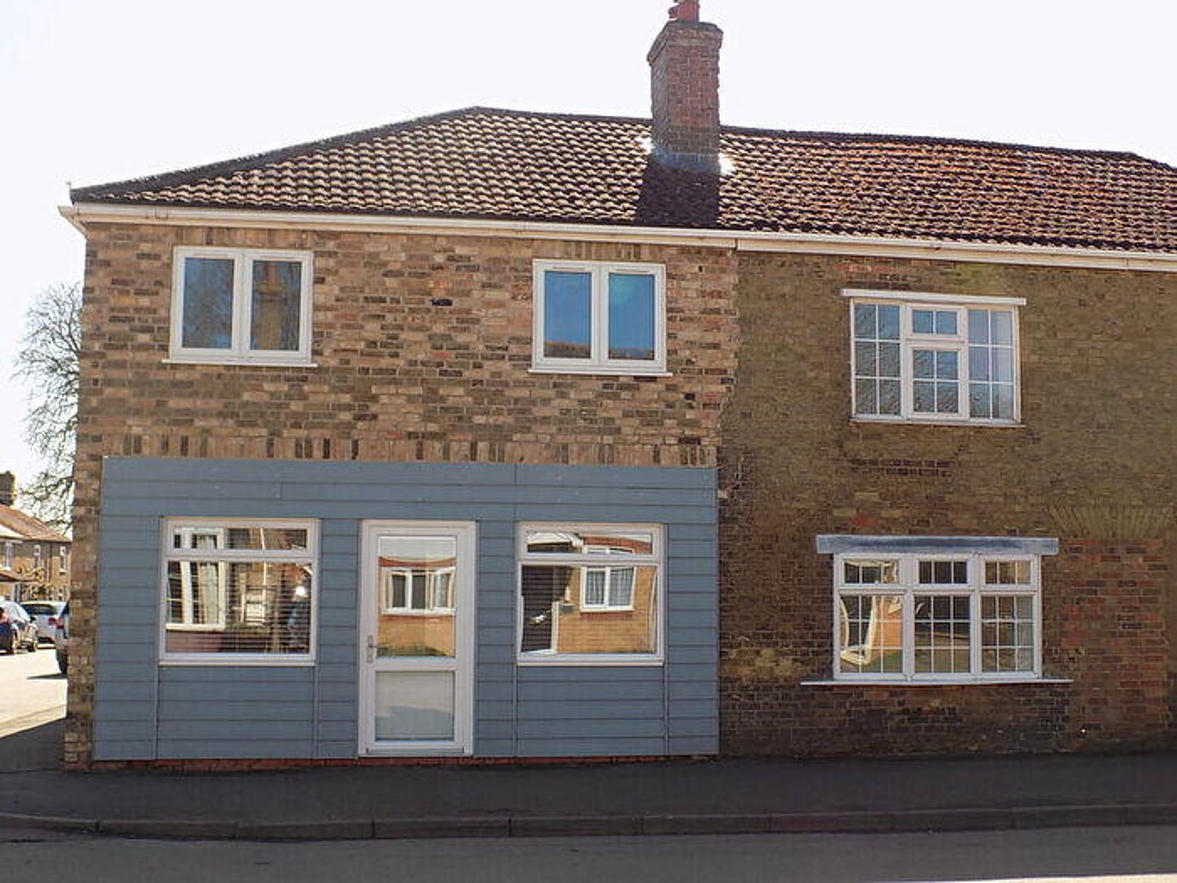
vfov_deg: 31.5
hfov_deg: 41.2
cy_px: 442
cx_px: 588
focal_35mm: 46
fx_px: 1564
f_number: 3.7
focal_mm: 8.1
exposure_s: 1/320
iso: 80
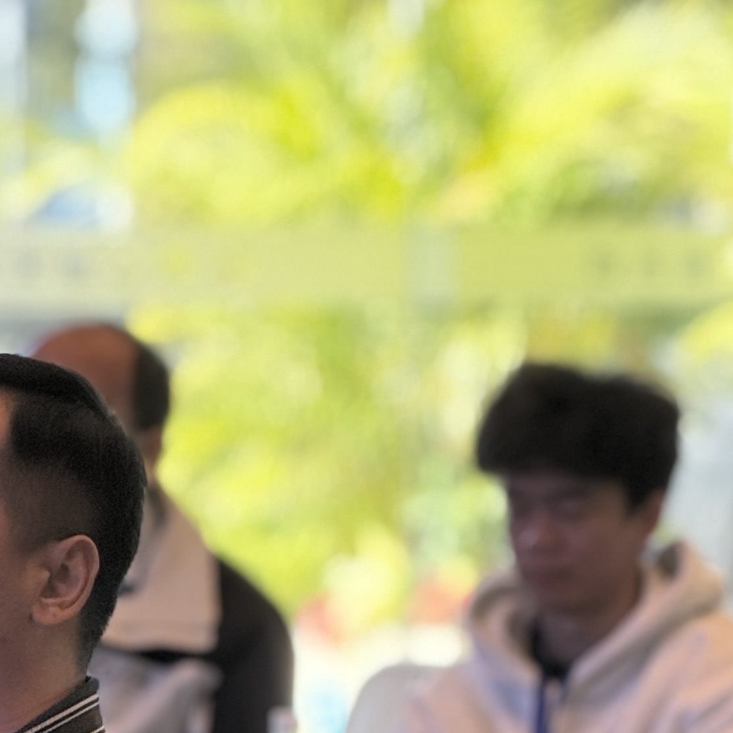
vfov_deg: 4.5
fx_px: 9247
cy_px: 822
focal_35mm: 386
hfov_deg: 4.5
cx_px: 554
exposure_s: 1/100
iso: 64
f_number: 2.8
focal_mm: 15.66
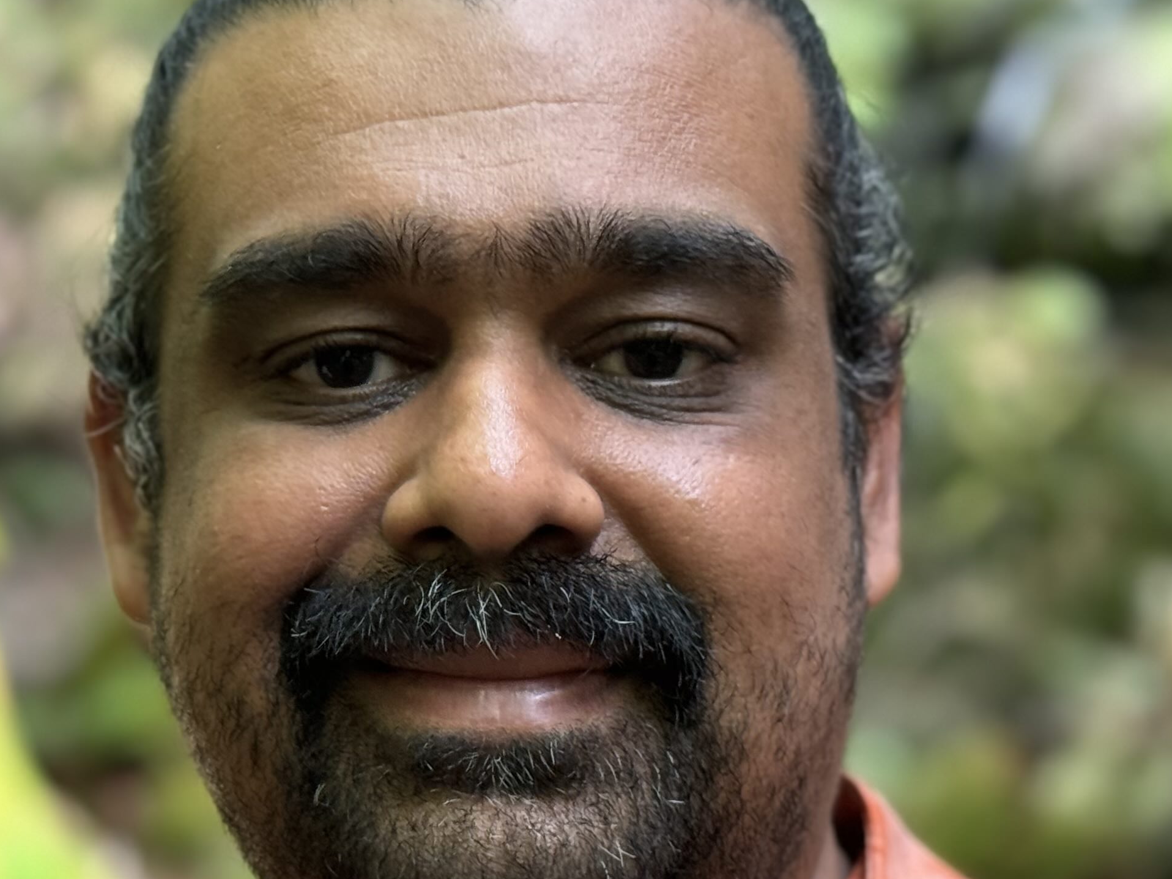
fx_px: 3420
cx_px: 349
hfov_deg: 19.4
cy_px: 655
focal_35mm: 101
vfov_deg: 14.6
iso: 200
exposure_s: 1/60
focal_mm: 6.76
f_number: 1.78
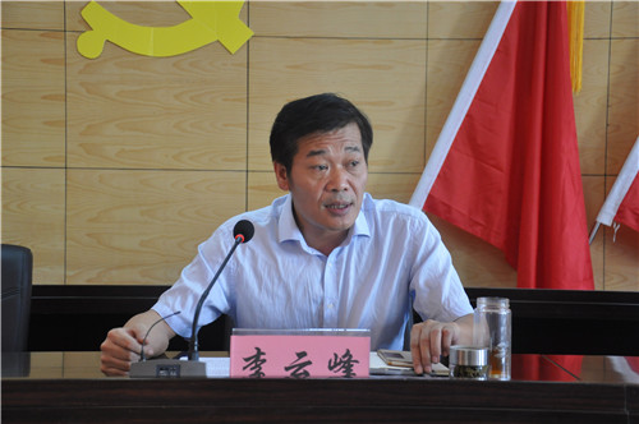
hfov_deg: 31.9
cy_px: 212
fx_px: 1117
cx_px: 320
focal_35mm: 63
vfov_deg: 21.5
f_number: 4.8
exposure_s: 1/30
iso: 1100
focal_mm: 42
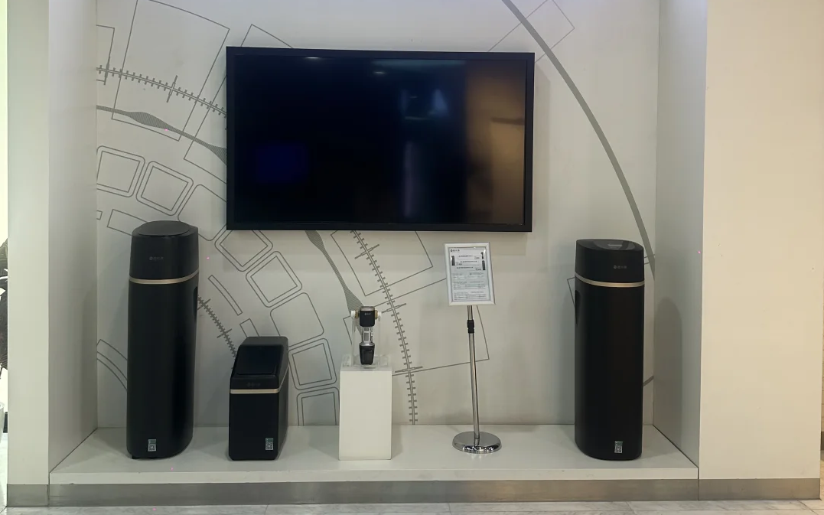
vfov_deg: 37.0
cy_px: 186
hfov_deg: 56.7
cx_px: 412
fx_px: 763
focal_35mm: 34
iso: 125
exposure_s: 1/100
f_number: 1.78
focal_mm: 6.86
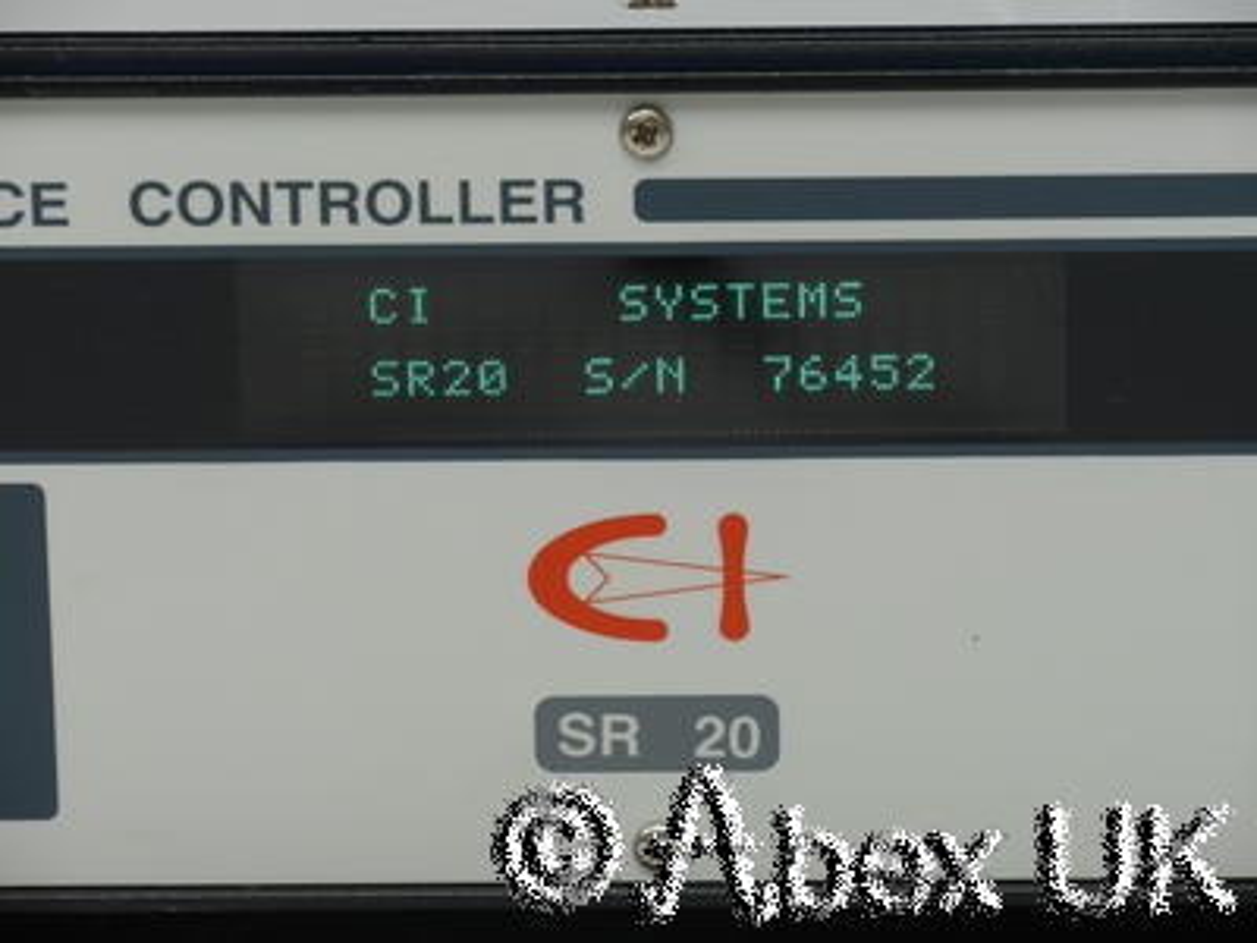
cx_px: 628
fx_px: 7408
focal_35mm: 204
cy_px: 472
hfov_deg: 9.7
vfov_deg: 7.3
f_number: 9
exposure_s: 1/20
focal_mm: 102
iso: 400
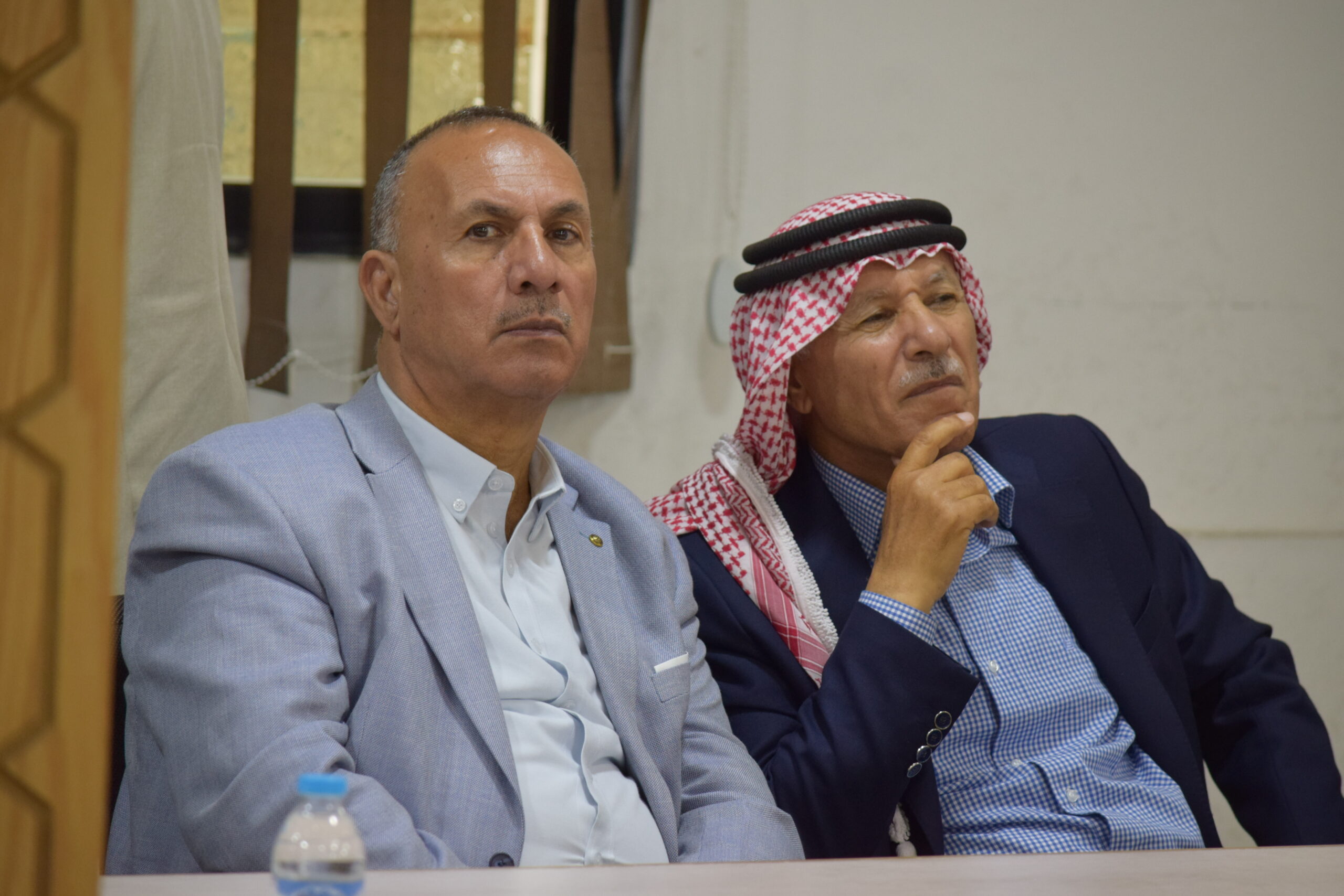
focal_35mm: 248
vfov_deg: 5.6
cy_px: 448
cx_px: 672
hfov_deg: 8.3
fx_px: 9241
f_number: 5
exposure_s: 1/125
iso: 800
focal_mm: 165
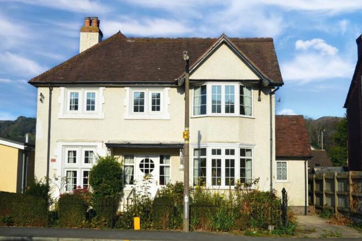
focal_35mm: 48
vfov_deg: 28.0
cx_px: 181
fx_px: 482
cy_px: 120
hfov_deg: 41.2
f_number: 11
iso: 220
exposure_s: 1/500
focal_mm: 32
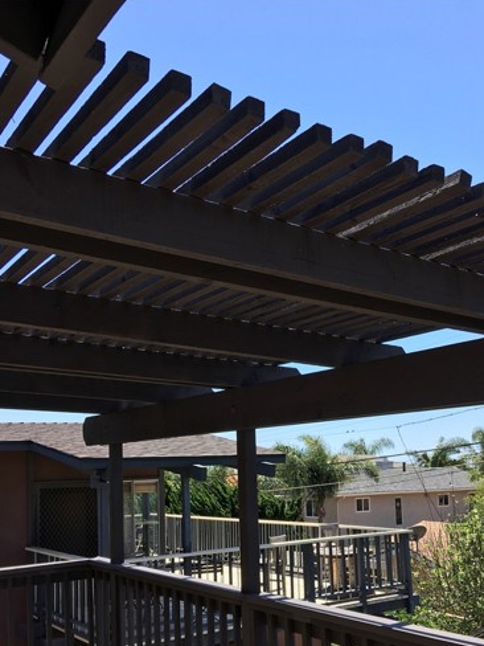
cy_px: 420
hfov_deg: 37.7
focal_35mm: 38
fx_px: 708
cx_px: 253
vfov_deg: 48.3
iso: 25
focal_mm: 4.15
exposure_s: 1/620
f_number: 2.2
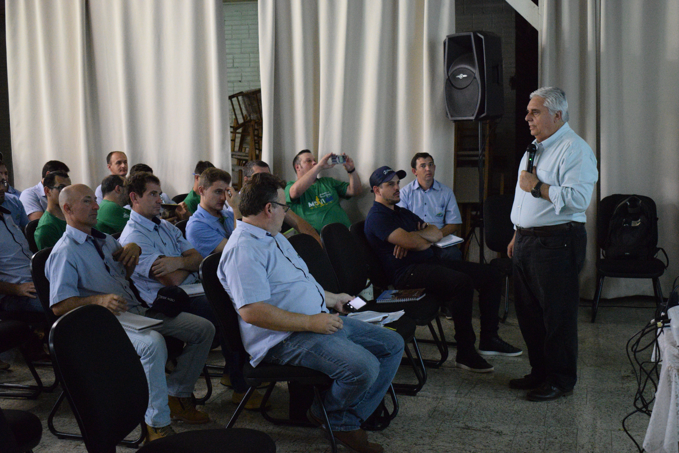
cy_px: 226
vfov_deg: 28.1
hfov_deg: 41.1
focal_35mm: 48
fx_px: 906
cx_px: 340
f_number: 4.5
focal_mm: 32
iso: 6400
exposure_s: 1/40
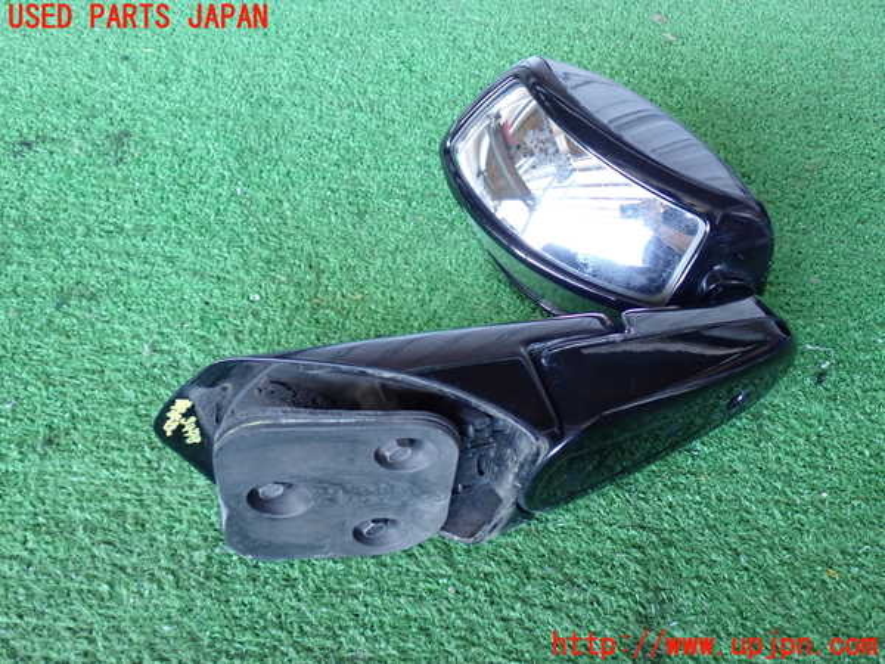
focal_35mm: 36
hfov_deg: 51.4
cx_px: 442
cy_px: 332
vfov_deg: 39.7
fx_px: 920
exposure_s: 1/40
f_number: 2.5
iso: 320
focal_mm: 6.37
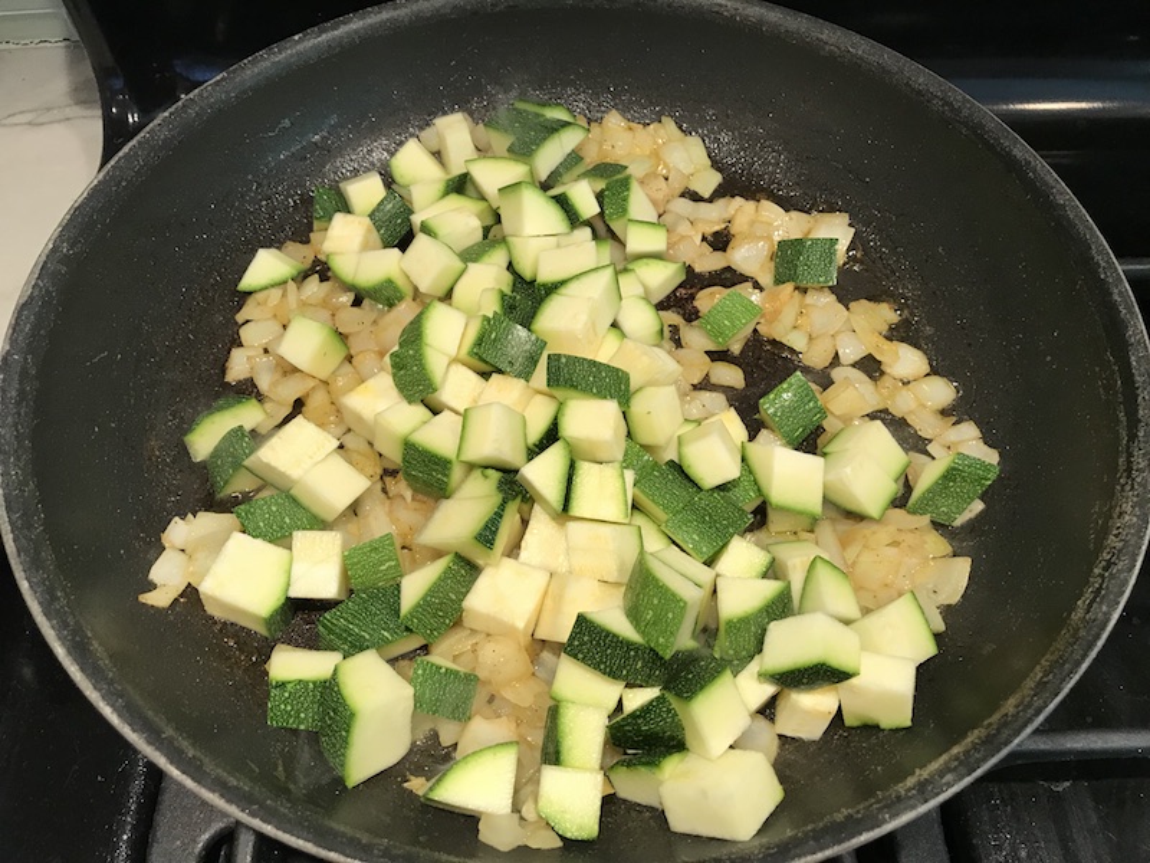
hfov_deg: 63.4
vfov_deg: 49.7
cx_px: 575
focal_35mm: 28
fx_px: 930
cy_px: 432
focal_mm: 3.99
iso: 40
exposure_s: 1/30
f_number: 1.8
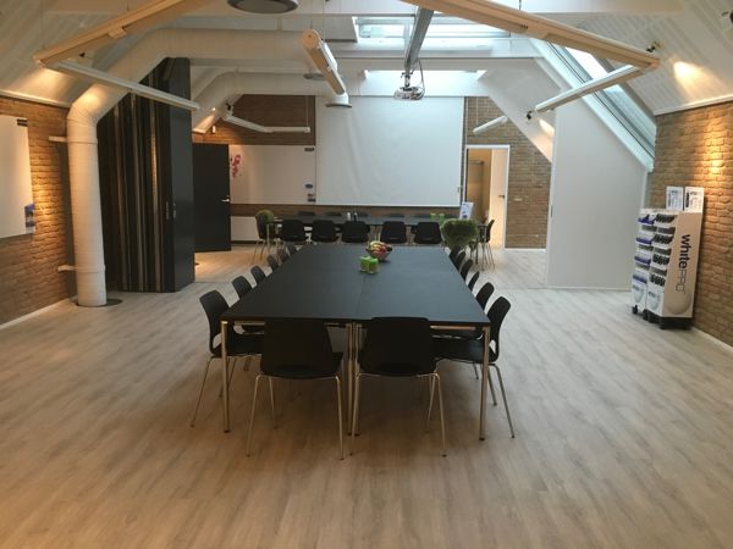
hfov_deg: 61.7
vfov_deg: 48.2
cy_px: 274
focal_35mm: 29
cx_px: 366
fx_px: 614
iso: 200
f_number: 2.2
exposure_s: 1/33
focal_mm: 4.15
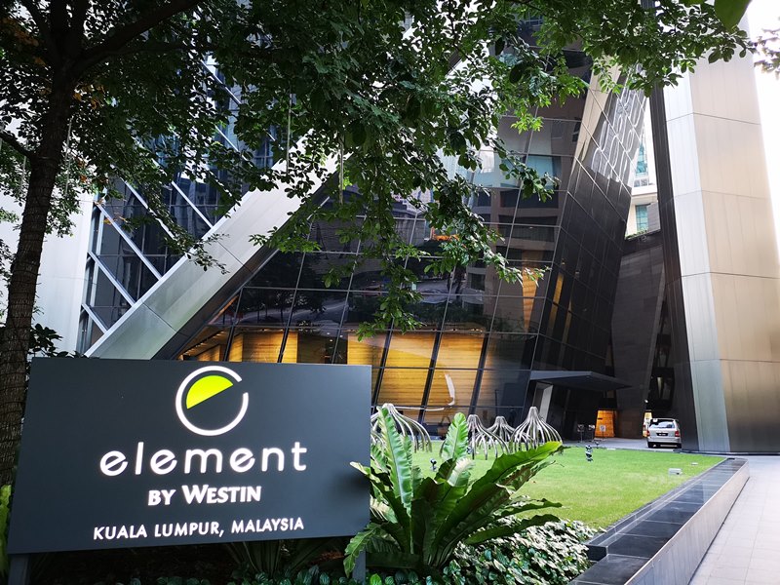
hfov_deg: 65.3
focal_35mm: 27
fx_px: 608
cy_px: 292
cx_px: 390
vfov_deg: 51.4
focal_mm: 3.95
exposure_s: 1/33.3
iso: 250
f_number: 1.8
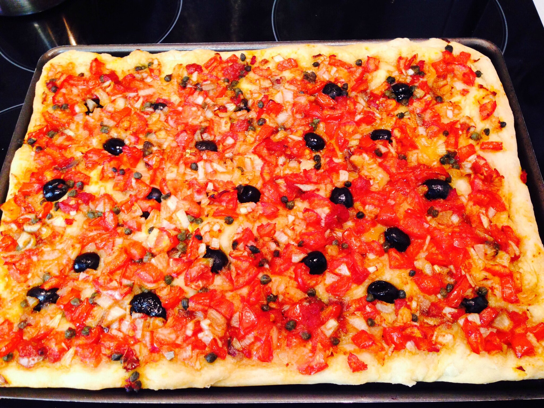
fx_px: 519
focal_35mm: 33
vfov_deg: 42.9
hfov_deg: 55.4
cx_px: 272
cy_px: 204
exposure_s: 1/20
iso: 200
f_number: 2.4
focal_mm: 4.12
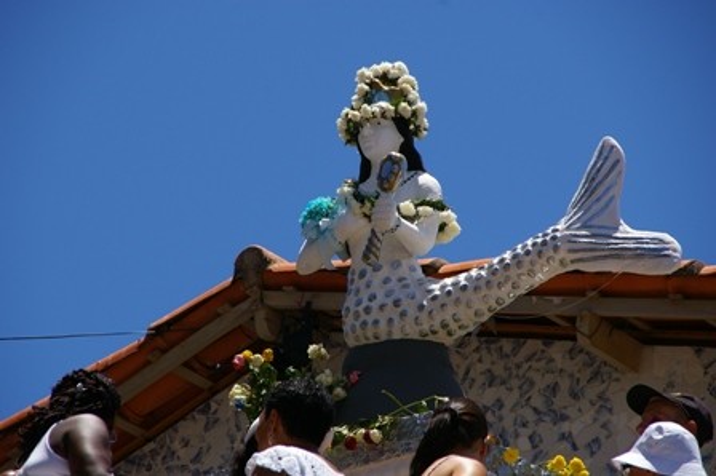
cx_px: 358
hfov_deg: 7.6
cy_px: 238
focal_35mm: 270
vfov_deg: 5.1
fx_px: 5366
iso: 200
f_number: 8
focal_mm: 180
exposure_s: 1/750
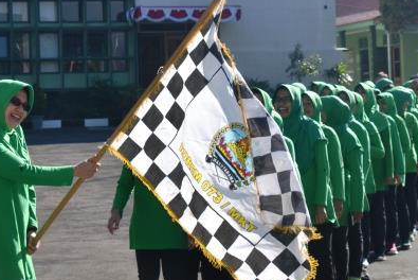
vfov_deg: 13.5
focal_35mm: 101
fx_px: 1174
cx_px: 155
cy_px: 63
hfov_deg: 20.2
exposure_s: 1/250
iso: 100
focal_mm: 26
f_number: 8
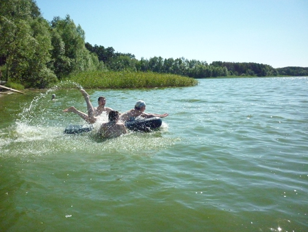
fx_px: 294
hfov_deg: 55.3
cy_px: 116
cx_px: 154
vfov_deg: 43.0
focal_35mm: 33
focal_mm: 5.5
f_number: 8
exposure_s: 1/2000
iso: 800
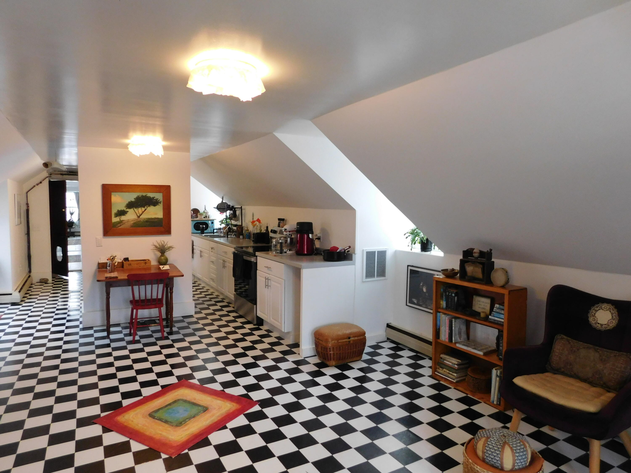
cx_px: 316
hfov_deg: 73.9
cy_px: 236
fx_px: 419
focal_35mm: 23
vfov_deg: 58.9
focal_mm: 4
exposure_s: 1/30
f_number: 3
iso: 280
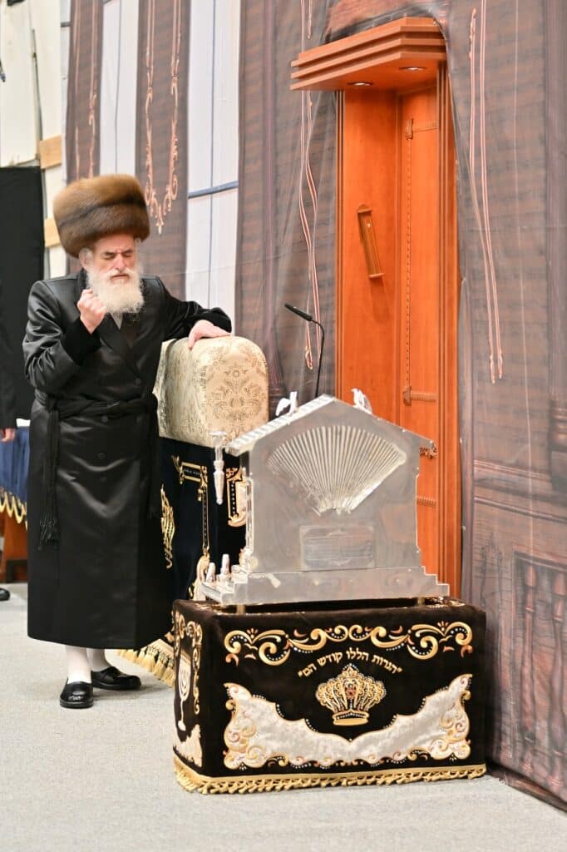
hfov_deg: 13.0
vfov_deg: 19.5
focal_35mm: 105
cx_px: 284
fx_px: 2482
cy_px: 426
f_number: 2.8
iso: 320
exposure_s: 1/160
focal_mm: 70
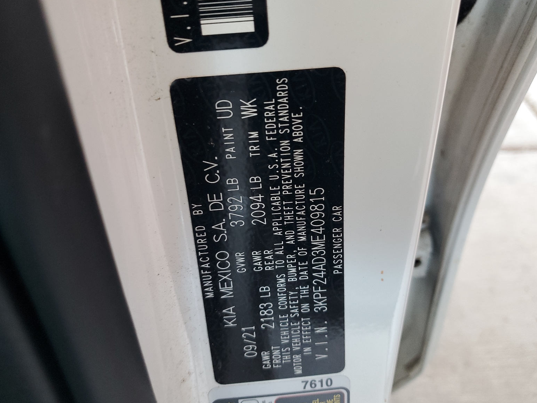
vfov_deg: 51.4
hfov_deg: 65.3
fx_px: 419
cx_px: 278
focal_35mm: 27
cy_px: 199
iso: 109
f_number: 1.5
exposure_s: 1/60.2
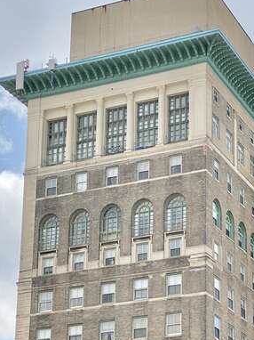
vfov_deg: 17.8
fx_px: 1068
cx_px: 180
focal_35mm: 109
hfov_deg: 13.5
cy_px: 301
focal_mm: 6
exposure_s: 1/2817
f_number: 2
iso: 20
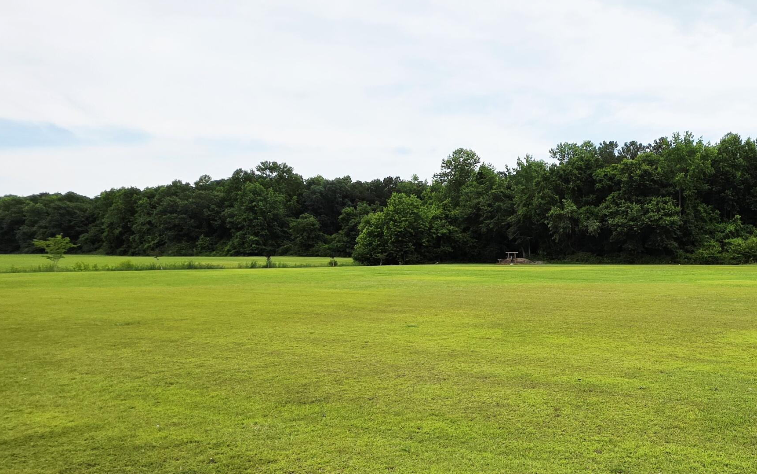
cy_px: 309
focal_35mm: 24
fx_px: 495
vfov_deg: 50.3
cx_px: 636
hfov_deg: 65.8
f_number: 1.9
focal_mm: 2.2
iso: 40
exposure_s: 1/2000
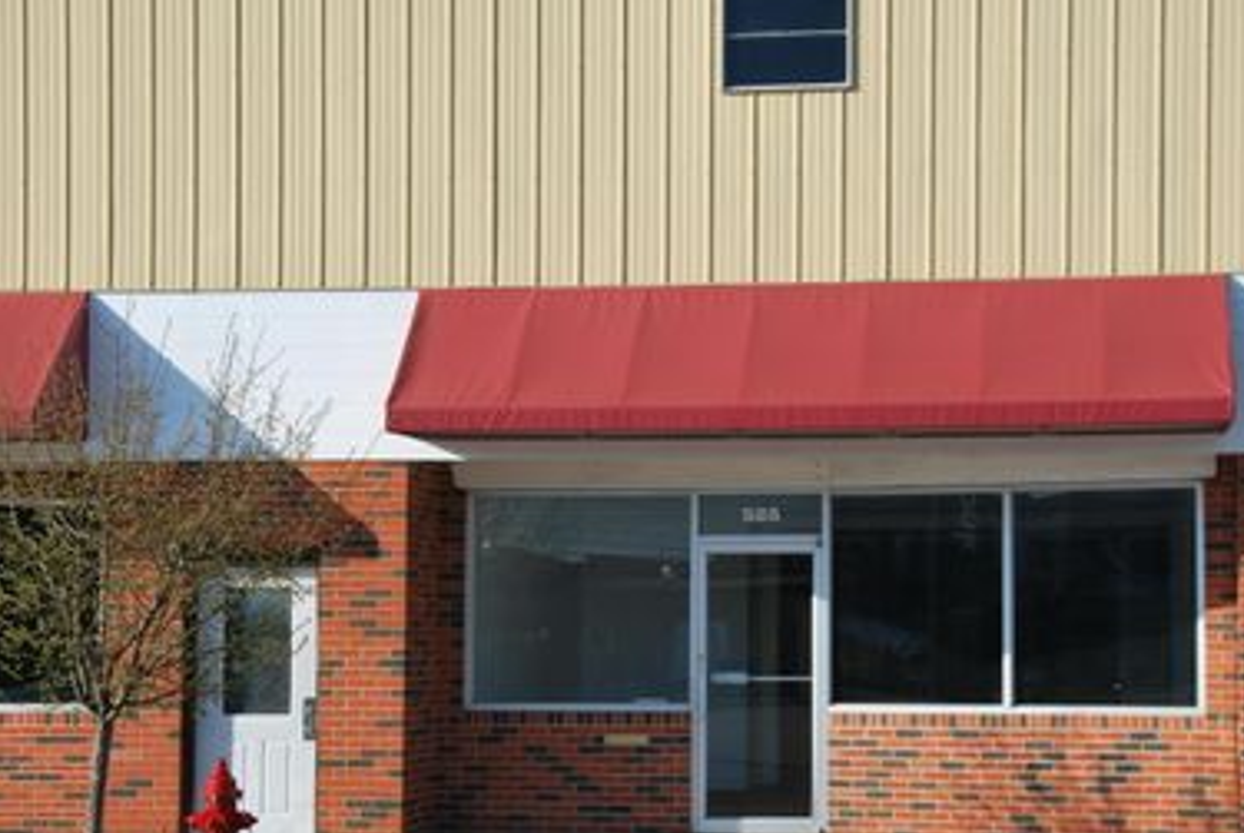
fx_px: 2629
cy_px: 546
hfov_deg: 26.6
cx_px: 717
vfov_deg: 18.0
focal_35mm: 76
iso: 100
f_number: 6.3
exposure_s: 1/160
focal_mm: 38
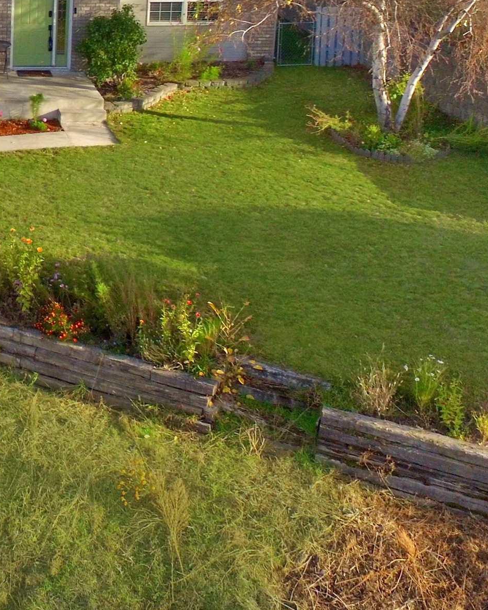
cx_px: -138
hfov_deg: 25.7
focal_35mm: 51
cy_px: 21
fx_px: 921
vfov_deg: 33.9
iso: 100
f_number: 2.8
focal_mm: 3.61
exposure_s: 1/221
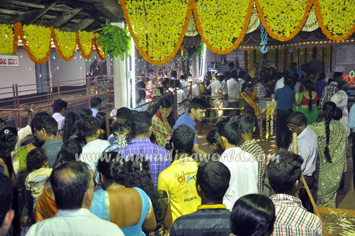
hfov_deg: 51.3
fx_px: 369
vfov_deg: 35.4
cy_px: 118
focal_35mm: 38
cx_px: 178
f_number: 4
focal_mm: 25
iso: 640
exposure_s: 1/60
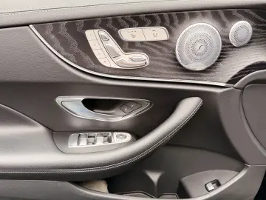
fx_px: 184
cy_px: 100
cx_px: 133
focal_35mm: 24
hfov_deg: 71.6
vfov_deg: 56.8
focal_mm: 6.76
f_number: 1.78
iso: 160
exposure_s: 1/148
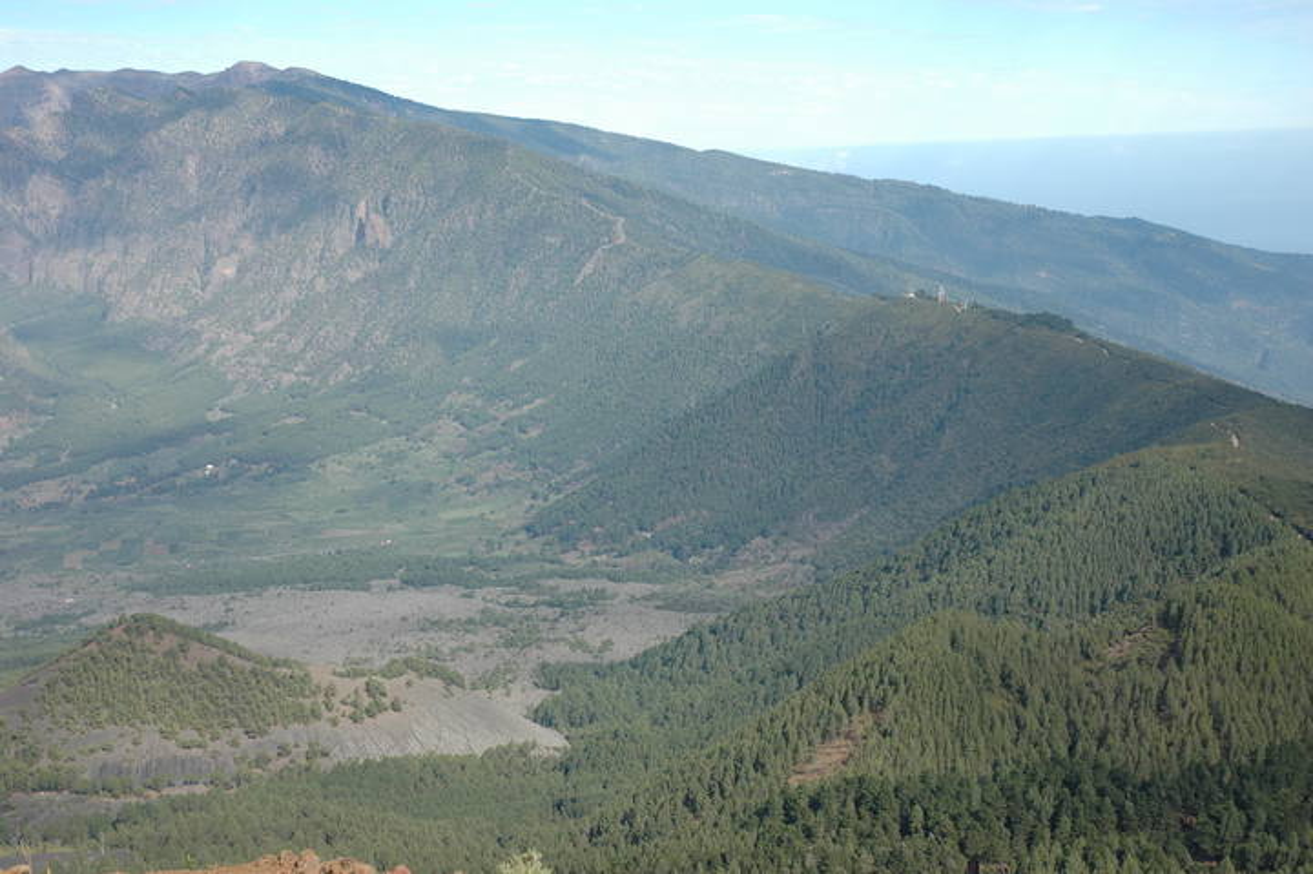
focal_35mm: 60
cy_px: 437
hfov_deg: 33.4
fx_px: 2187
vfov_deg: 22.6
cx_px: 656
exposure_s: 1/320
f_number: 9
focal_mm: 40
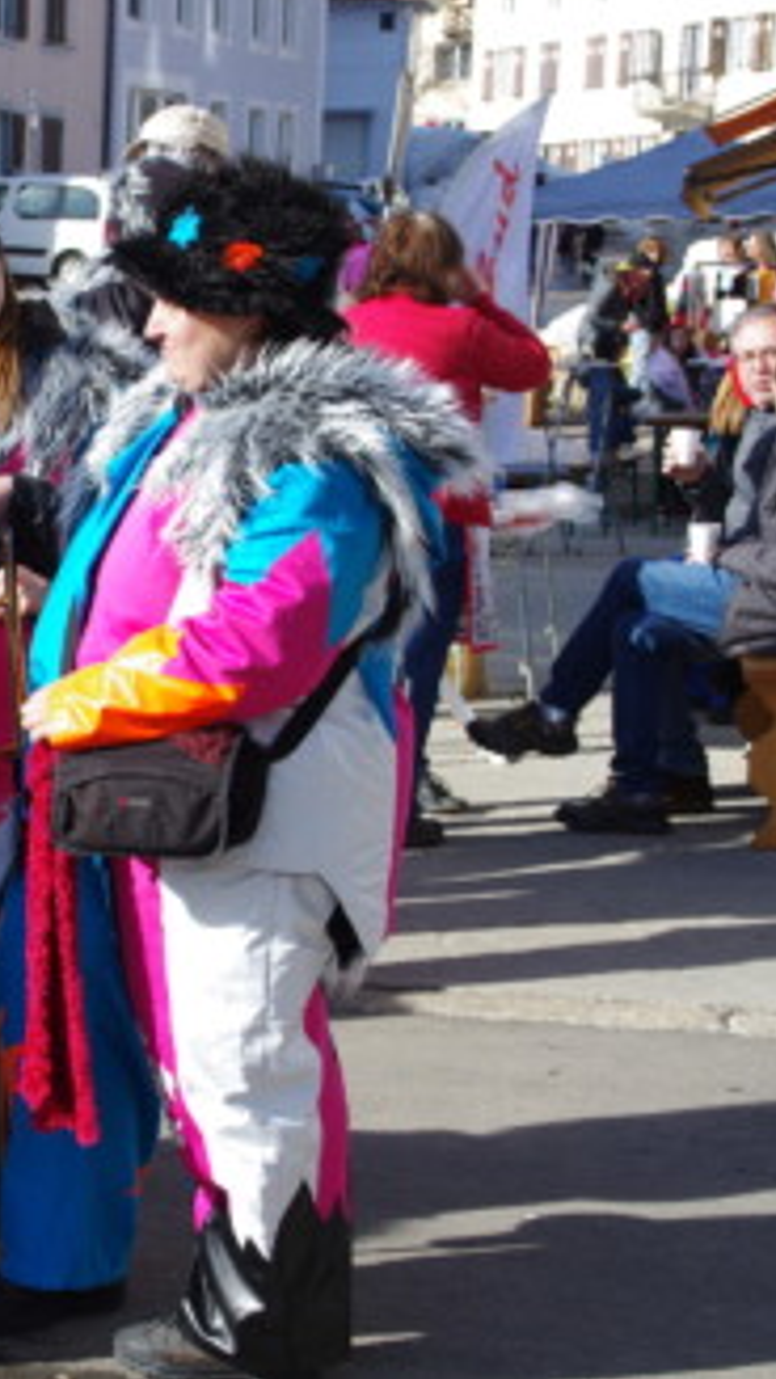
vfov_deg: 18.6
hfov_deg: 10.4
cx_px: -152
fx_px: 4206
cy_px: 685
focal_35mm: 115
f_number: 11
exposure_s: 1/200
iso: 200
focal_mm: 48
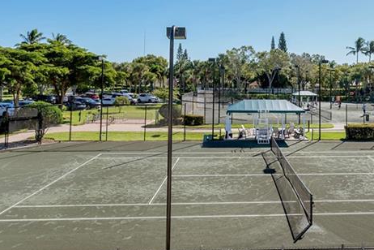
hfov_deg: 58.5
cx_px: 257
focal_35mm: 31
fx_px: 322
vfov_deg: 40.8
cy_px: 56
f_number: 11
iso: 160
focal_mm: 14
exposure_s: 1/160
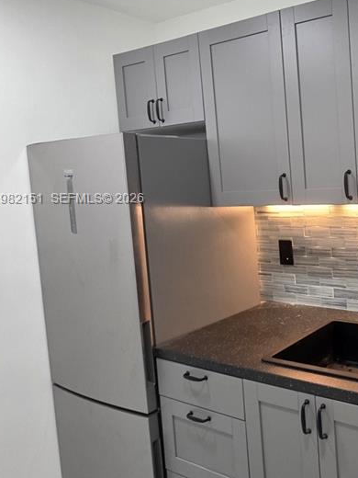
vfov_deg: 59.6
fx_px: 414
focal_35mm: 30
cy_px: 199
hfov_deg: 39.1
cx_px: 387
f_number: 1.9
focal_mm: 2.2
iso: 200
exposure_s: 1/120
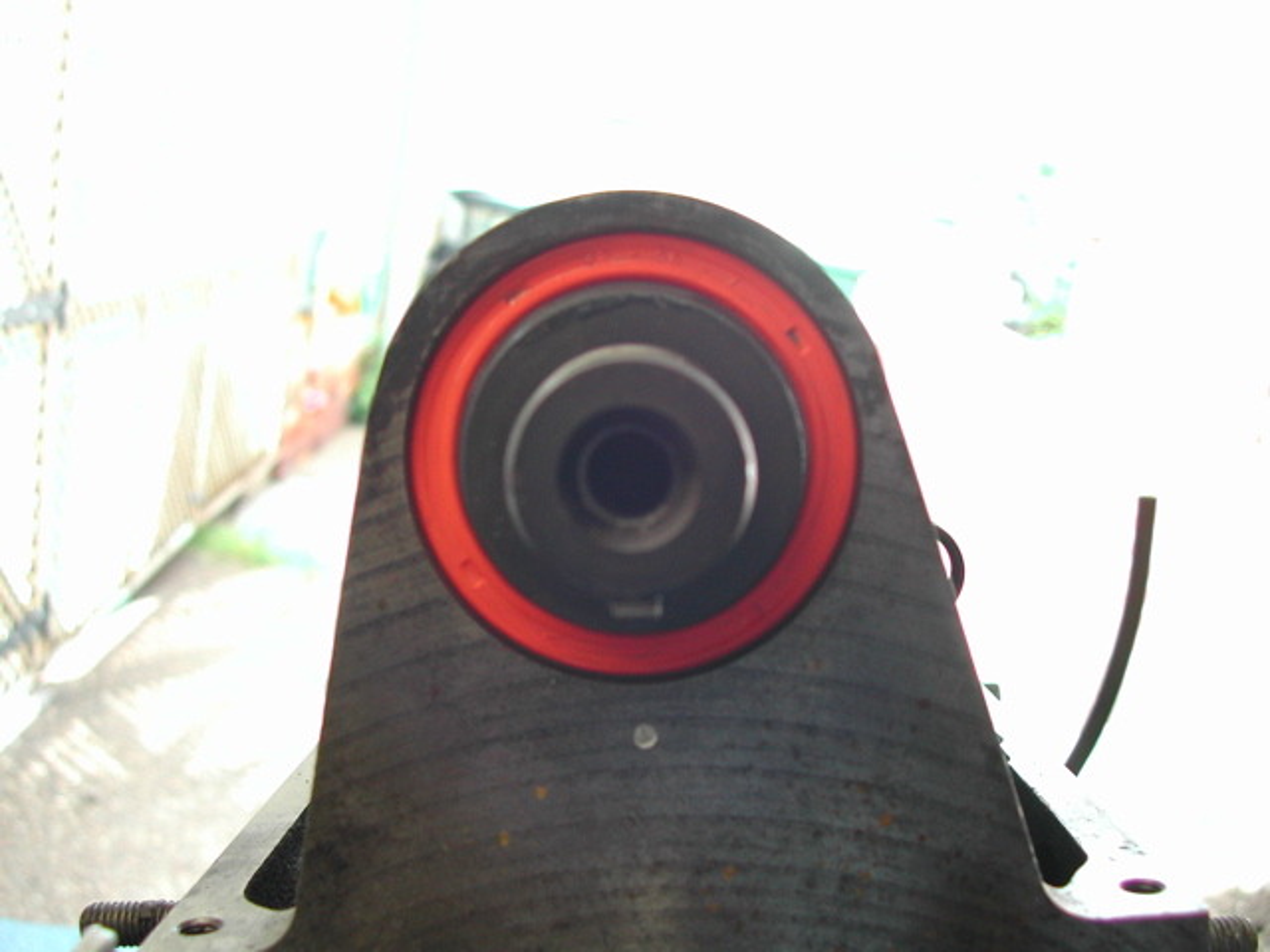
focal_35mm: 38
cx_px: 635
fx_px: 1394
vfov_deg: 37.7
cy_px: 476
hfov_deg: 49.0
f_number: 2.8
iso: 100
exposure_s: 1/79.5
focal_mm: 8
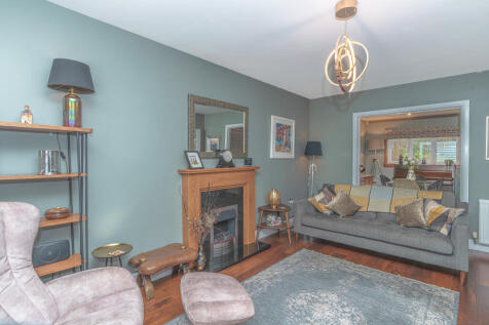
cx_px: 244
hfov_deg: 93.3
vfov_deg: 70.4
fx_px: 231
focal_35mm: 17
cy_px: 162
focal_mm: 17
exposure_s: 1/60
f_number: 10
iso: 250
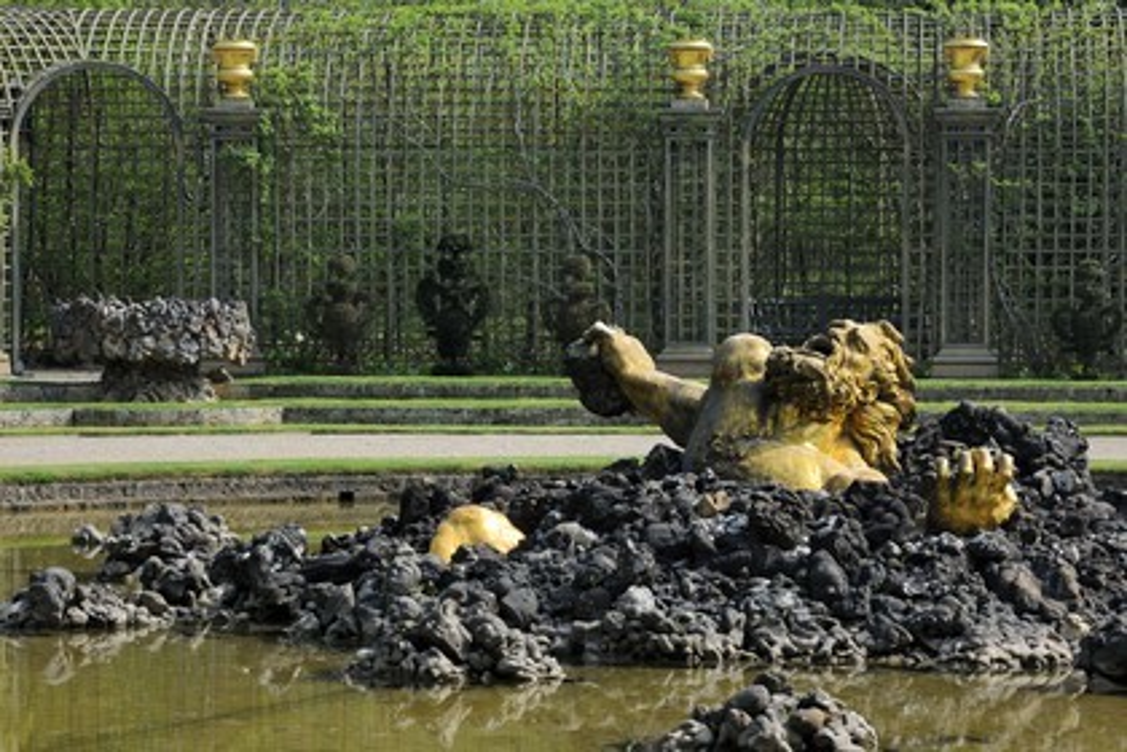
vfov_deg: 11.4
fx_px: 3756
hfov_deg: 17.1
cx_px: 564
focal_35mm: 120
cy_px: 376
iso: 200
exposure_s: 1/160
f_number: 9
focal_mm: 120
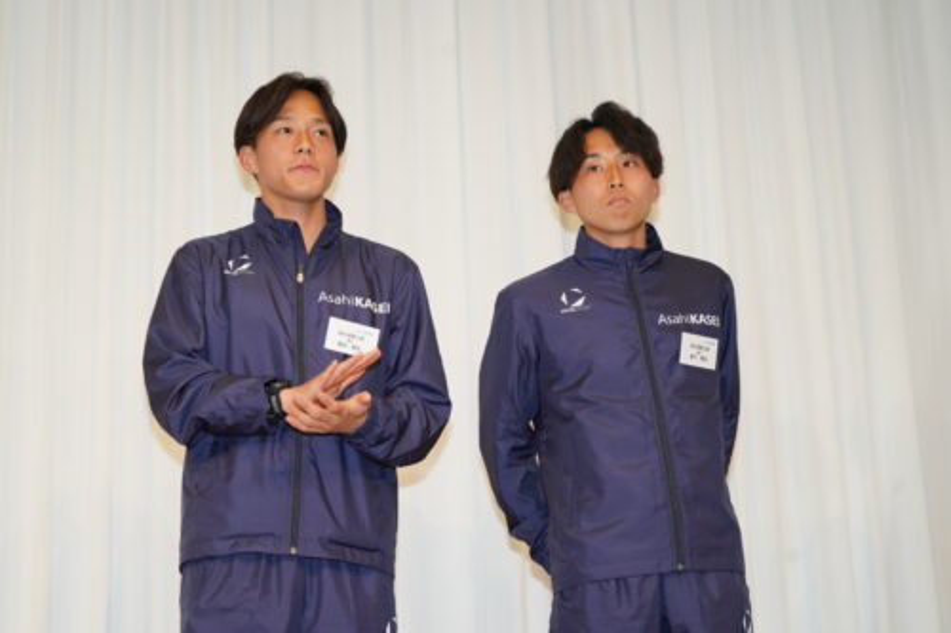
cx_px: 476
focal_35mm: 59
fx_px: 1558
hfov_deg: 33.9
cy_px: 316
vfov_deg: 23.0
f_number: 5
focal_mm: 59
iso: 640
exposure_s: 1/250
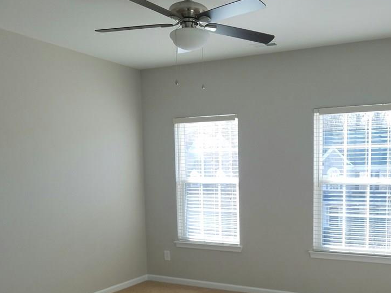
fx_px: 418
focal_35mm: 37
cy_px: 200
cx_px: 268
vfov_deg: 38.1
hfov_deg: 49.1
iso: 50
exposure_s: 1/170
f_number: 1.7
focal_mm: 4.2
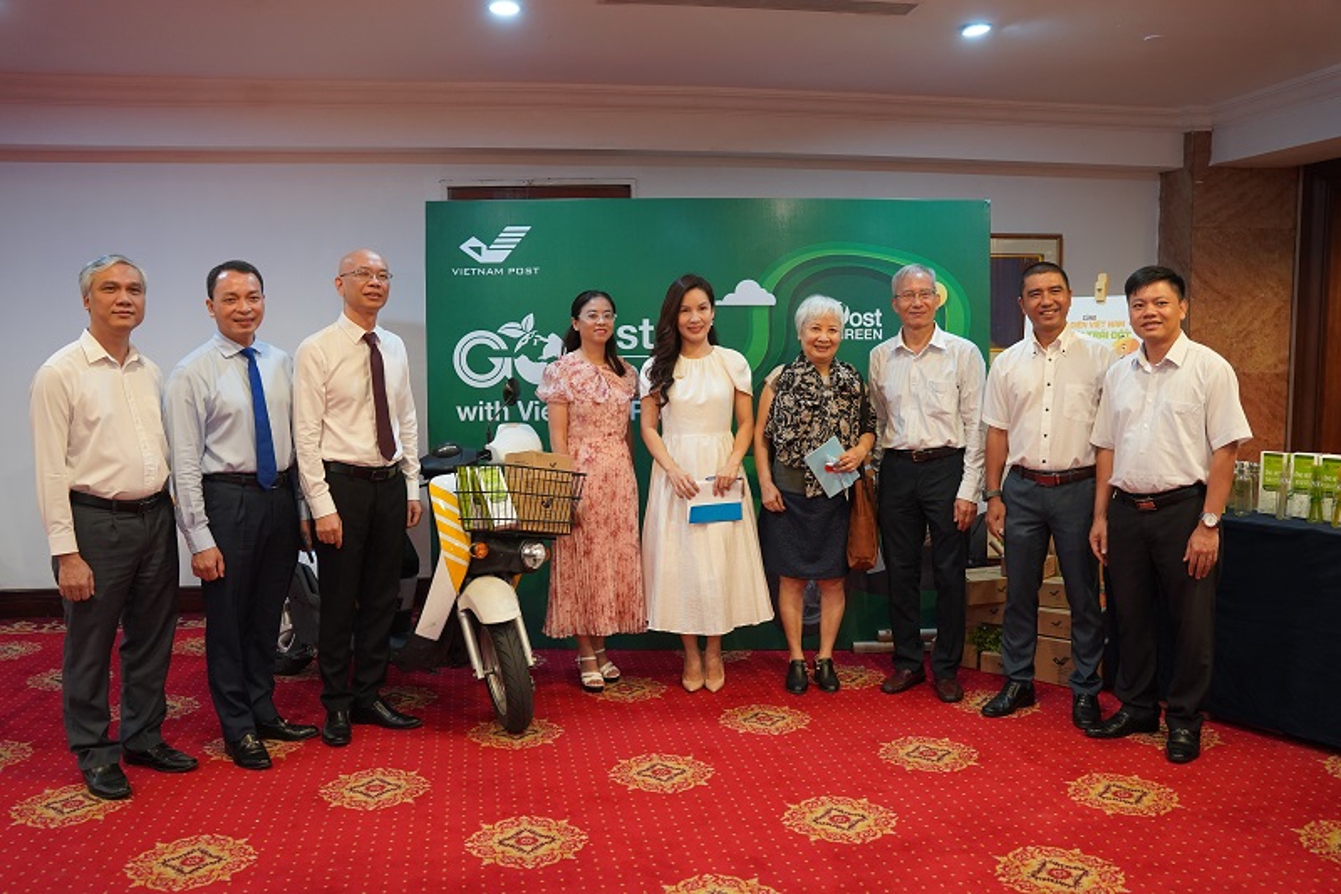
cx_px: 670
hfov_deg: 60.5
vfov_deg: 42.4
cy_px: 447
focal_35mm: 31
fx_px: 1151
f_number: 4
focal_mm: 30.9
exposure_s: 1/160
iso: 2000
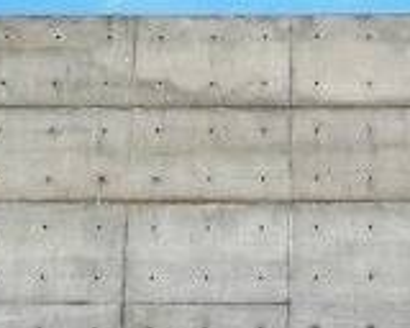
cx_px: 332
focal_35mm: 169
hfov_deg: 11.4
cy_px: -308
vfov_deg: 8.7
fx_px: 2051
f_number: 6.3
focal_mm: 4.7
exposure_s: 1/221
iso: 64
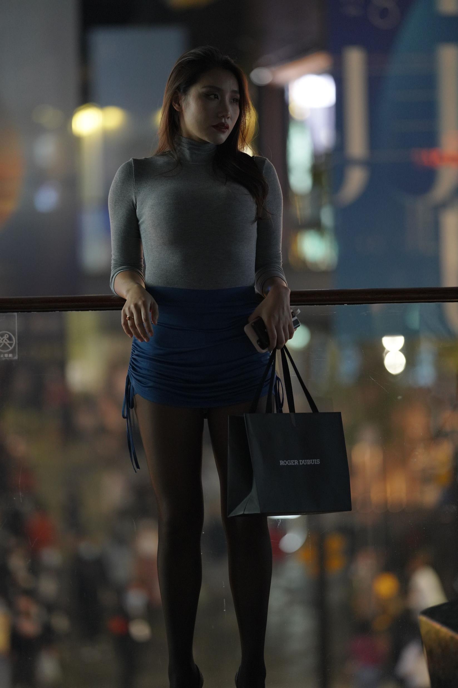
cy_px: 344
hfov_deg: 10.2
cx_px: 229
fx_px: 2576
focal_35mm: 135
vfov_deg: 15.2
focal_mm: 135
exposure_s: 1/320
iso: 2000
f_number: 1.8
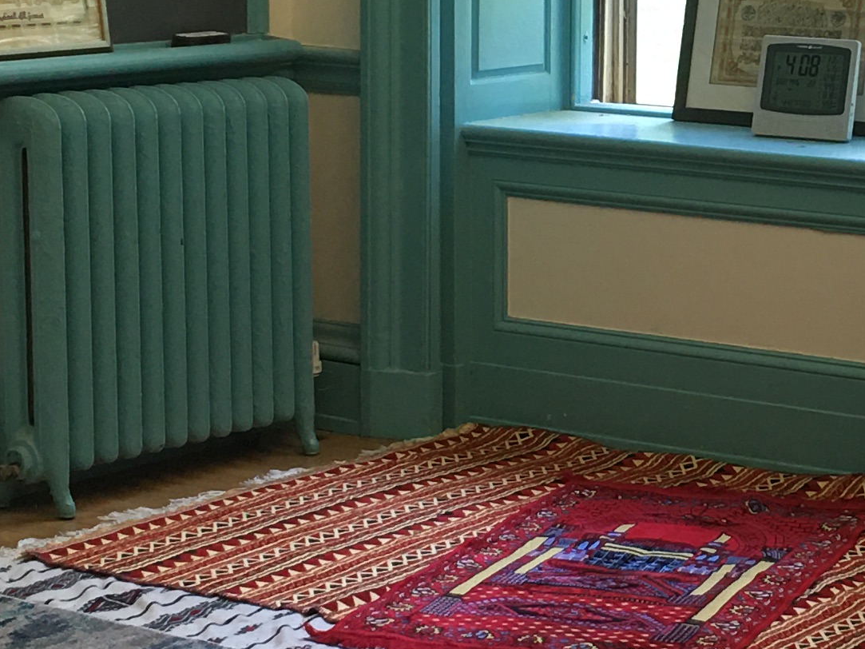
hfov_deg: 17.8
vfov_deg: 13.7
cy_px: 241
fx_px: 2698
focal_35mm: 108
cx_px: 830
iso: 32
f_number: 2.2
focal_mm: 4.15
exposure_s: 1/15
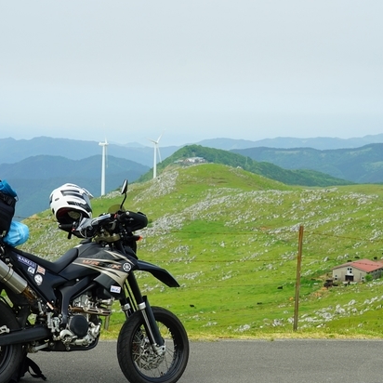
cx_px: 194
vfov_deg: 17.6
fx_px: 1239
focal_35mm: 99
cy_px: 191
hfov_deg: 17.6
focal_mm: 60
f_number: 9
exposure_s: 1/100
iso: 100
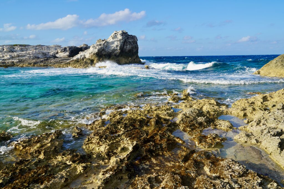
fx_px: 221
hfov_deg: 65.5
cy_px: 94
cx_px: 142
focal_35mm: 28
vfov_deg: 46.4
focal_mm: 28
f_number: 9
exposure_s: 1/125
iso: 100
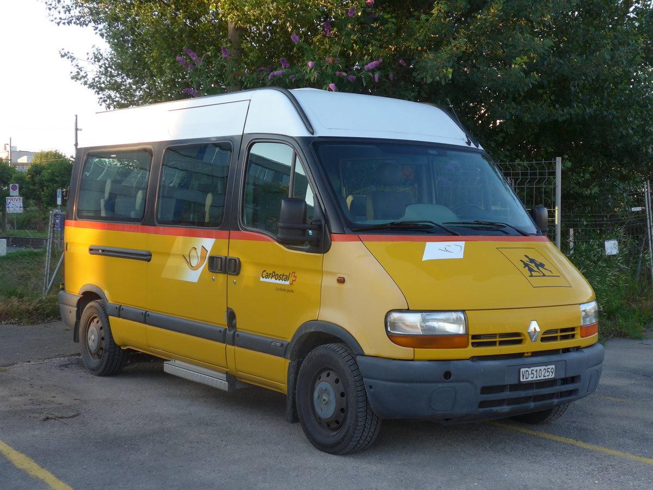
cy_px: 245
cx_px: 326
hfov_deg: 34.9
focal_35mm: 55
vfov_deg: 26.6
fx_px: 1038
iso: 80
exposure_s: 1/125
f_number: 3.4
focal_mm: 11.3
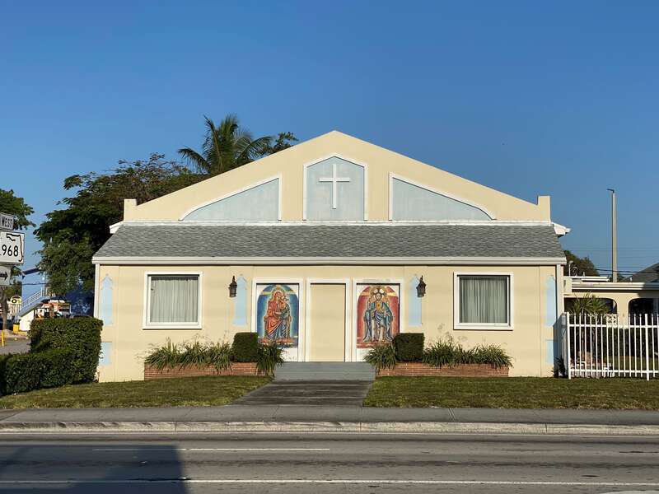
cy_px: 247
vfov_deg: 28.0
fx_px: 990
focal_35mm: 52
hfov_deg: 36.8
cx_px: 330
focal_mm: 6
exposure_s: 1/2519
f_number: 2
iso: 20
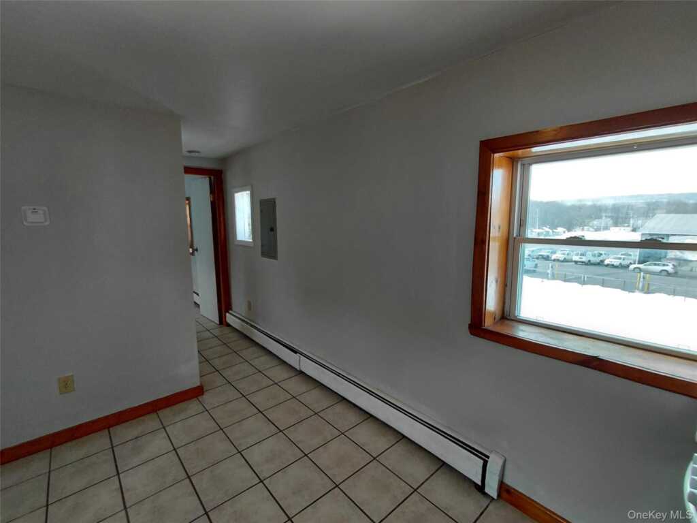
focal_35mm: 16
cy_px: 262
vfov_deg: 78.1
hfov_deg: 94.5
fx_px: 322
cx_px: 348
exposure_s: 1/120
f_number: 2.2
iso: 80
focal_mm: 1.64
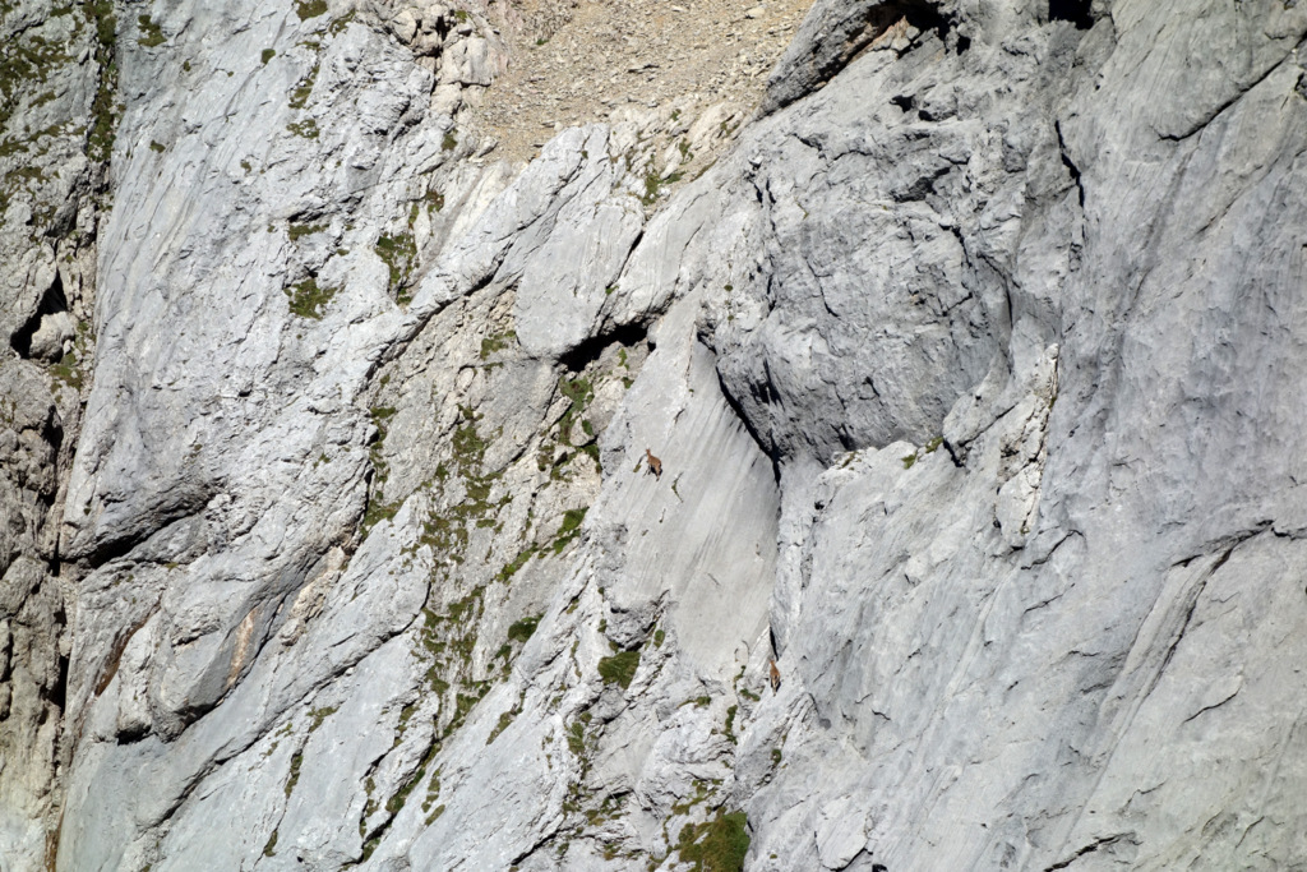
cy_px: 436
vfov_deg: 13.7
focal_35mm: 100
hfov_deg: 20.4
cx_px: 654
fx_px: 3631
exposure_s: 1/800
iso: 125
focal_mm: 37.1
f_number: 7.1
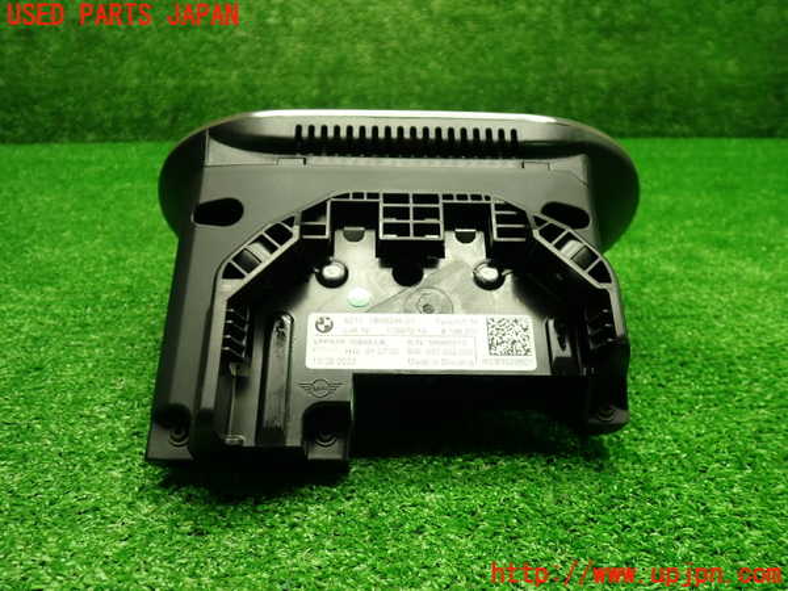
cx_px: 394
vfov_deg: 46.8
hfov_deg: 60.0
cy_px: 296
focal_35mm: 30
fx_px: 683
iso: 200
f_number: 2.3
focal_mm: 5.4
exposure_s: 1/40
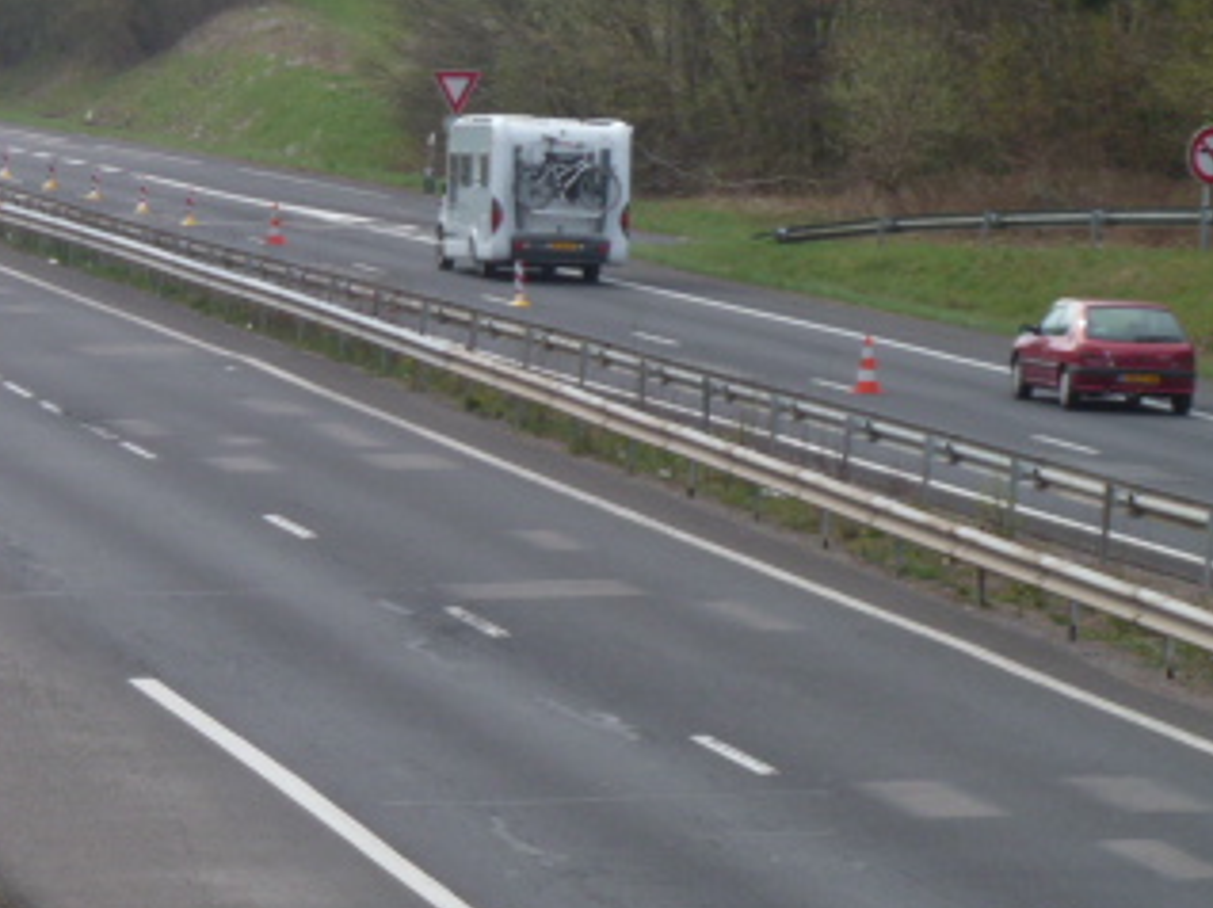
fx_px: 10364
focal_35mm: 296
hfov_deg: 6.7
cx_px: 4
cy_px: 443
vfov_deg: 5.0
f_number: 4.5
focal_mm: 24.1
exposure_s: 1/200
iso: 80
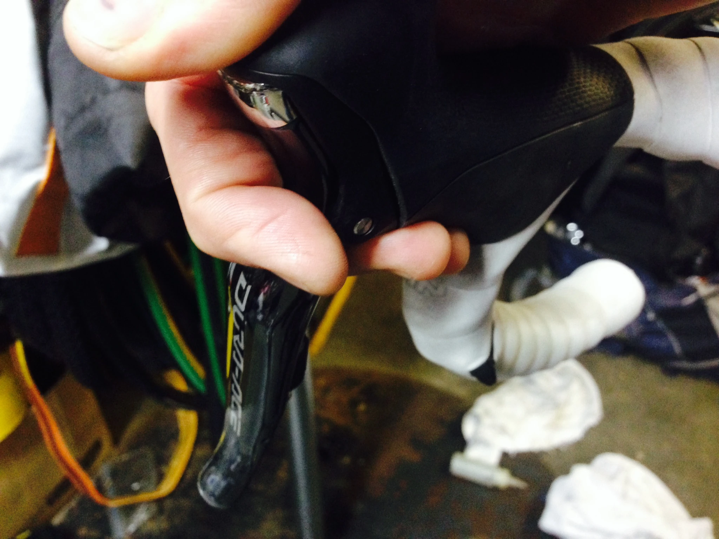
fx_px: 685
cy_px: 270
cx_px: 360
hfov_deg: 55.4
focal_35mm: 33
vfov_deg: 42.9
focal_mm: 4.12
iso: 400
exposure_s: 1/17
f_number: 2.4
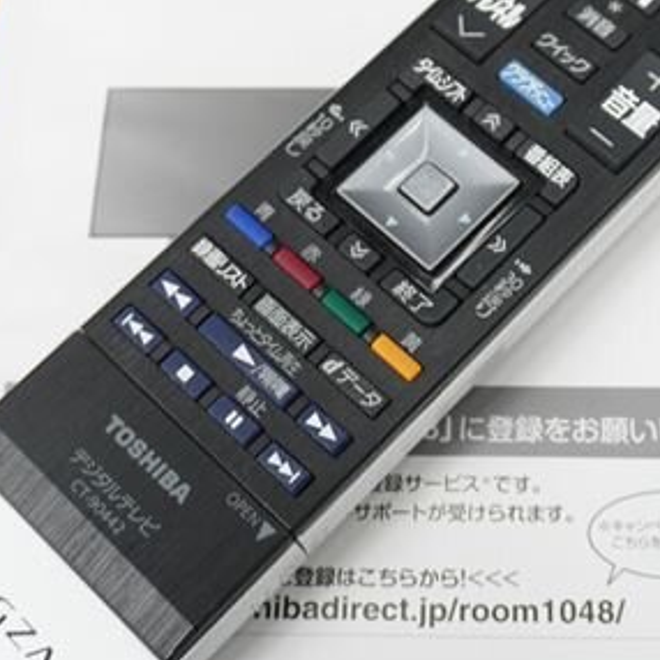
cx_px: 438
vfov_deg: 22.3
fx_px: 1661
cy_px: 178
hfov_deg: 22.4
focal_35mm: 77
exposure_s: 1/40
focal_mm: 24
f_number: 4.5
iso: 200
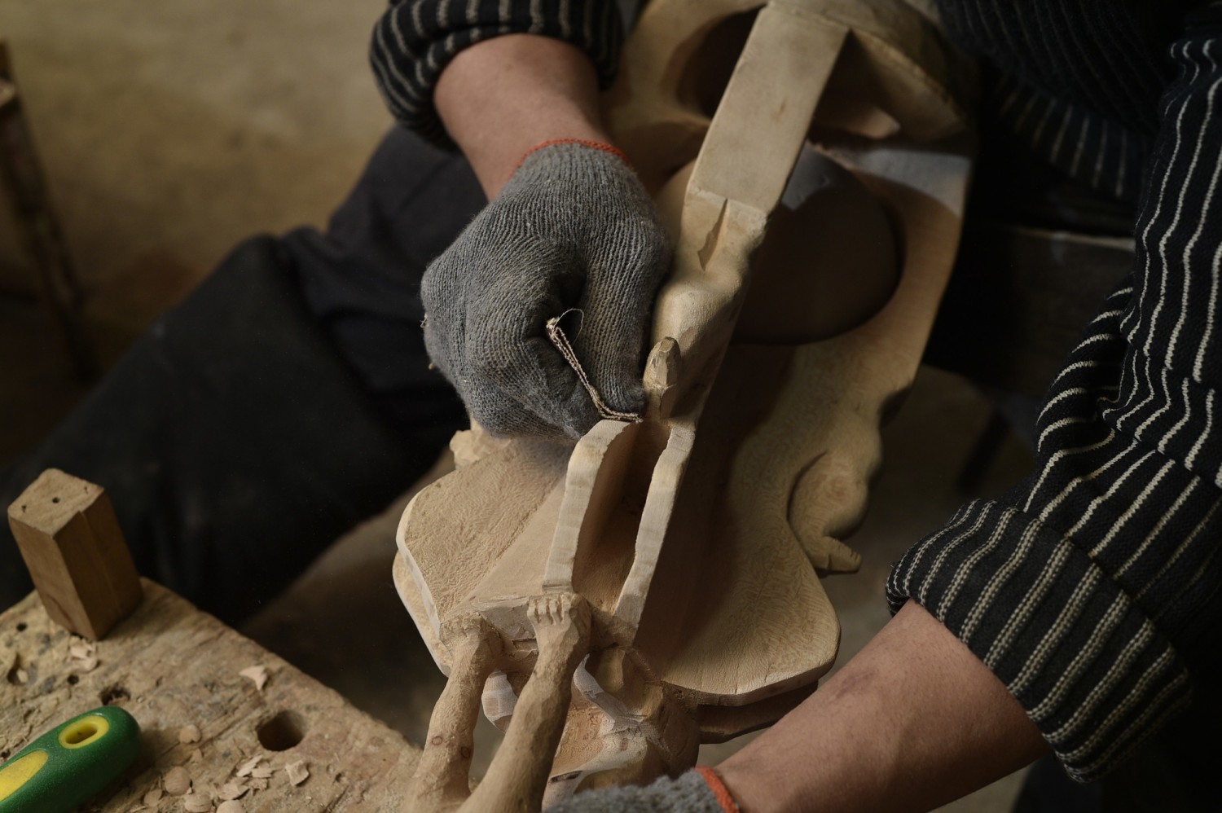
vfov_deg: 27.0
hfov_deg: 39.6
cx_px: 611
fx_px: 1696
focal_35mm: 50
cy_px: 406
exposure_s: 1/250
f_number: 4.5
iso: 800
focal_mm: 50
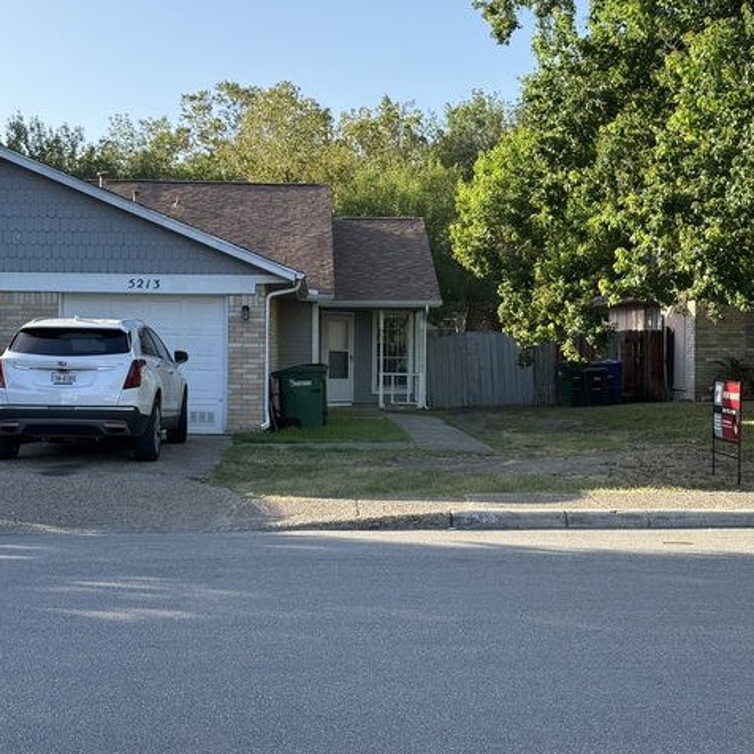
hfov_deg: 30.0
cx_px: 377
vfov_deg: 30.0
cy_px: 360
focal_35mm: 57
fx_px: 1405
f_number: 1.78
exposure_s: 1/1608
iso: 80
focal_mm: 6.76
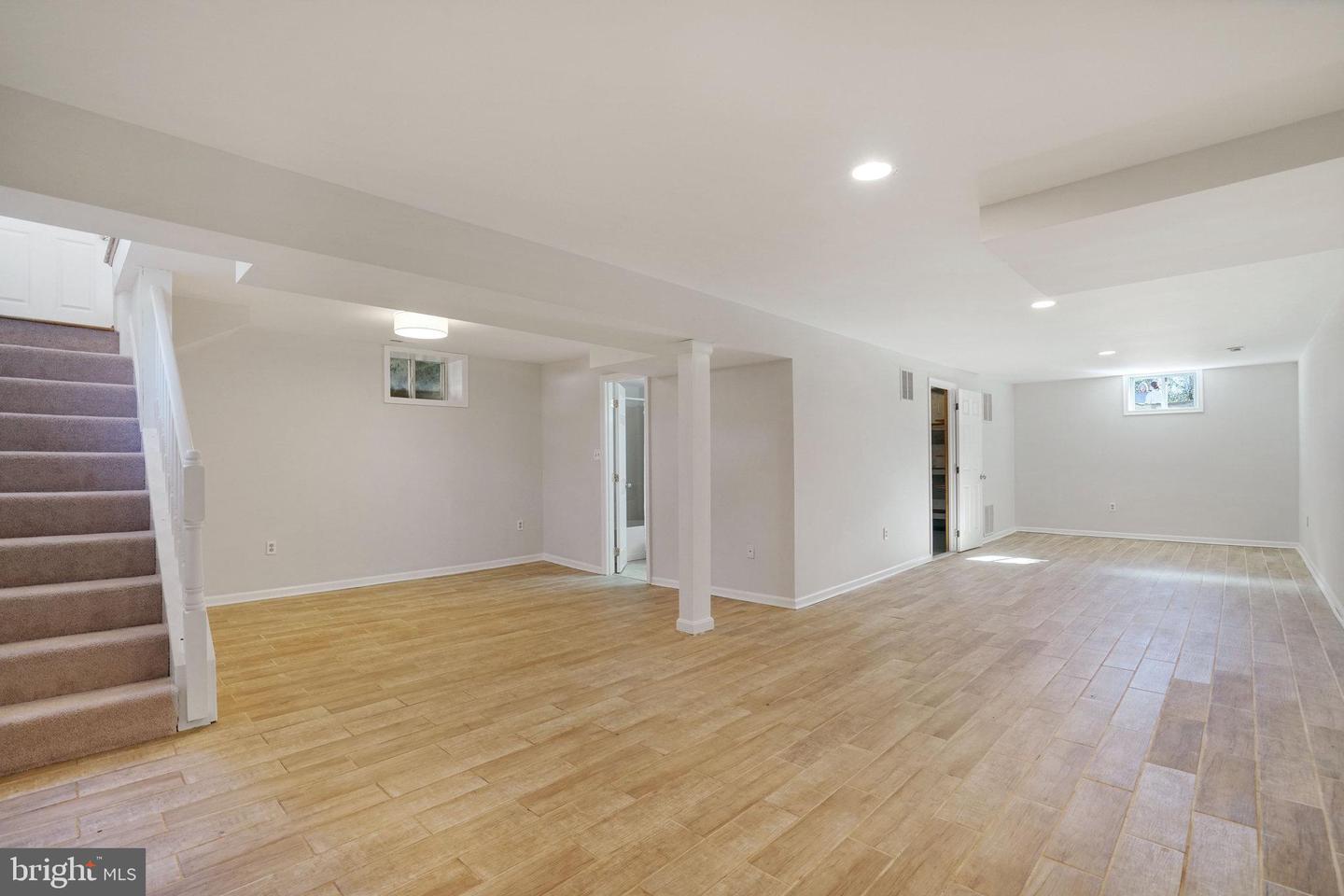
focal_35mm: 16
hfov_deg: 96.7
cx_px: 672
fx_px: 597
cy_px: 448
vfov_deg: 73.7
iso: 1250
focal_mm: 16
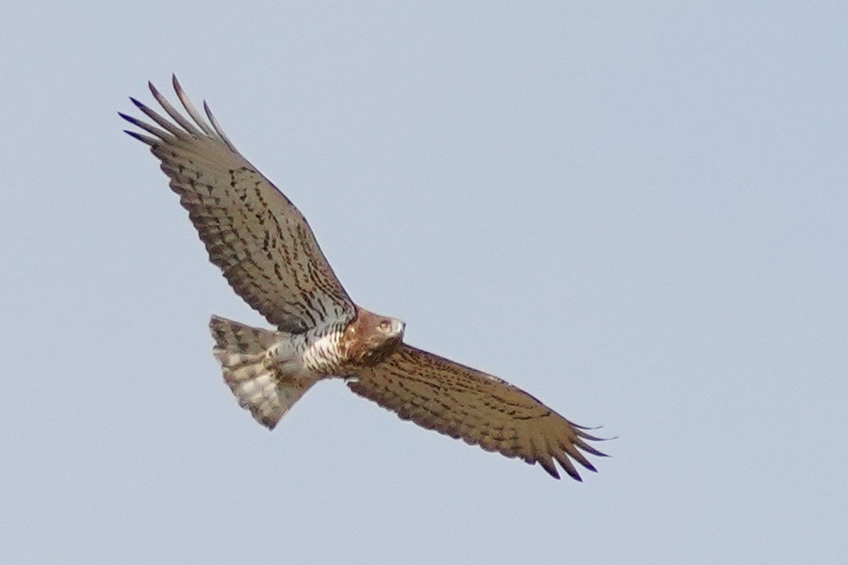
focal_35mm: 600
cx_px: 424
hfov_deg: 3.4
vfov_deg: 2.3
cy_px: 282
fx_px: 14132
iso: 400
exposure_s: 1/2000
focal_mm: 600
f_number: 6.3
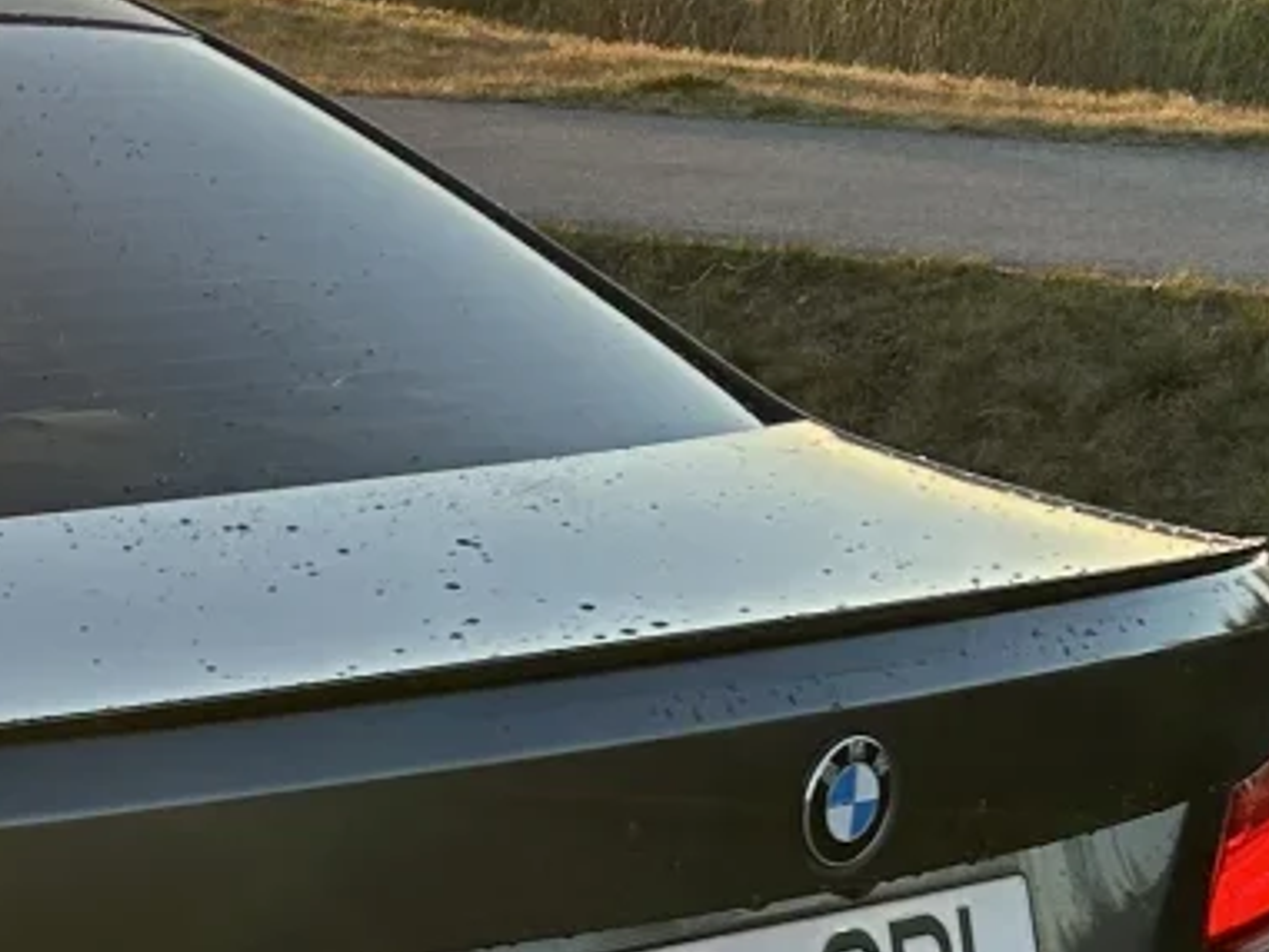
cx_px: -303
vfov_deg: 11.1
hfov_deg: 14.5
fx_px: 4804
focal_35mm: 131
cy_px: 1112
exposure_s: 1/374
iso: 50
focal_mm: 5.7
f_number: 1.5
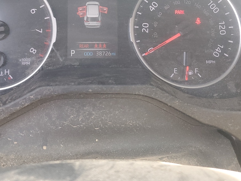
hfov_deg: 39.4
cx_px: 92
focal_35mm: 48
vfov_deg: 29.0
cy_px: 18
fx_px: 334
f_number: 1.5
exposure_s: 1/120
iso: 98
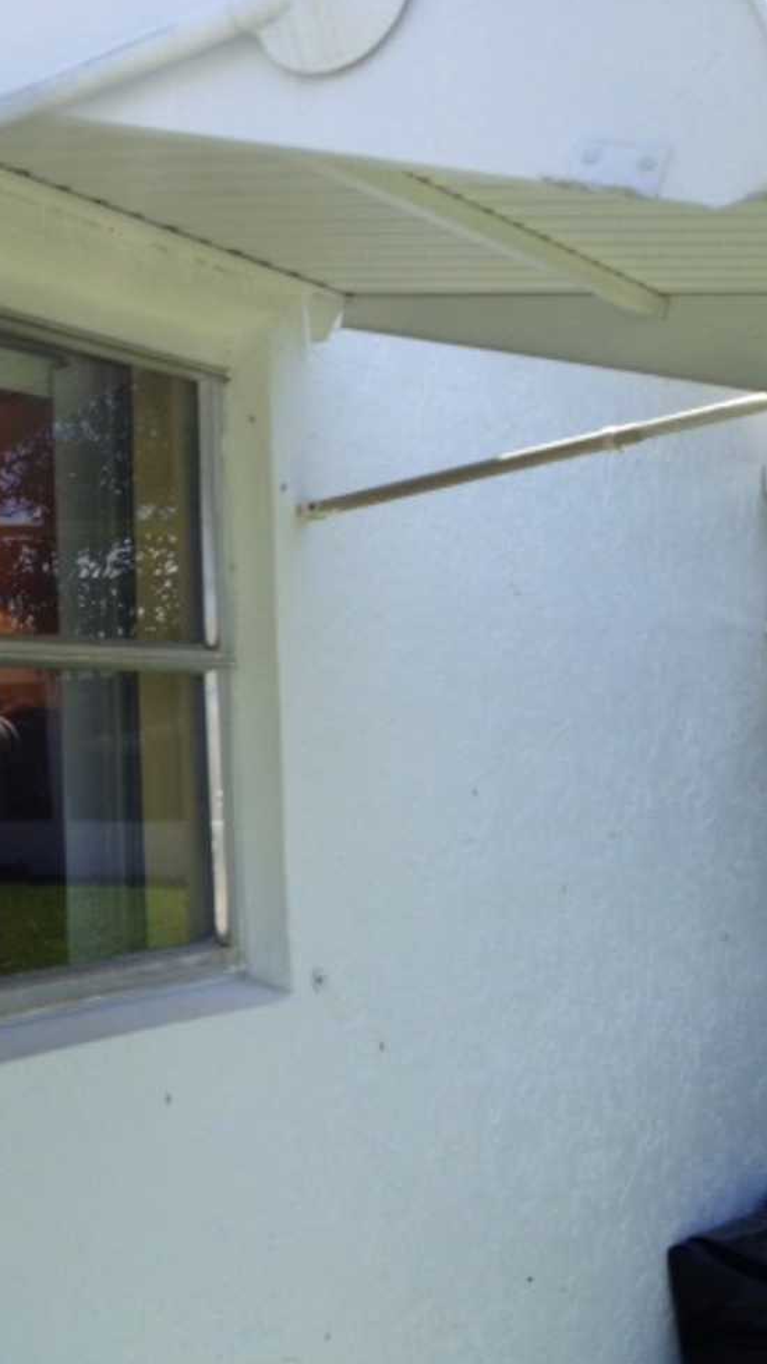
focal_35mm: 52
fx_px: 1880
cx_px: -86
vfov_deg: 39.9
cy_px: 690
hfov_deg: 21.8
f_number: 2.4
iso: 50
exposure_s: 1/799
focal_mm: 4.28
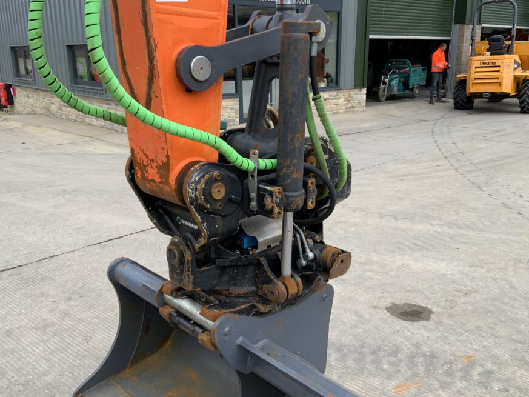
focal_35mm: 34
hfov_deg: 53.9
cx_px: 277
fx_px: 520
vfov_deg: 41.8
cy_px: 195
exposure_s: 1/482
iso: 16
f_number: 1.8
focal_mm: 3
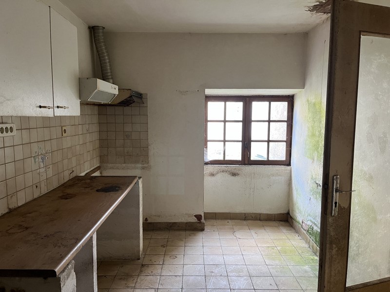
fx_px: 293
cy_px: 146
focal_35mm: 26
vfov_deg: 53.1
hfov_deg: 67.3
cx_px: 195
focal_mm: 5.1
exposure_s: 1/76
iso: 125
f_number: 1.6
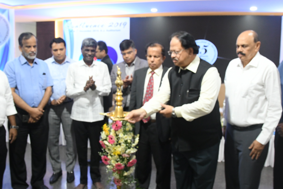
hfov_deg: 58.7
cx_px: 142
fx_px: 252
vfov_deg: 41.1
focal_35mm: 32
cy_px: 91
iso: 2000
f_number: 4.5
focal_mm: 16
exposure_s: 1/80
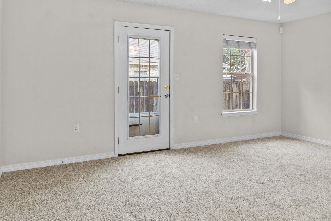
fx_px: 248
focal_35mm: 27
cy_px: 110
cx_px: 166
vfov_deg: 47.9
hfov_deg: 67.4
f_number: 5.6
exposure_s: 1/2.5
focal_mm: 18
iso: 250
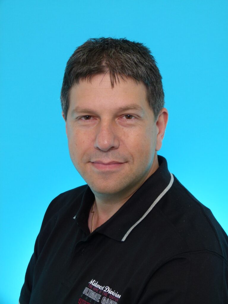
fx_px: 615
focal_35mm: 70
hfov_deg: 21.0
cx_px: 114
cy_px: 152
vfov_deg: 27.8
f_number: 3.3
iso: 100
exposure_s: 1/60
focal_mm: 12.6
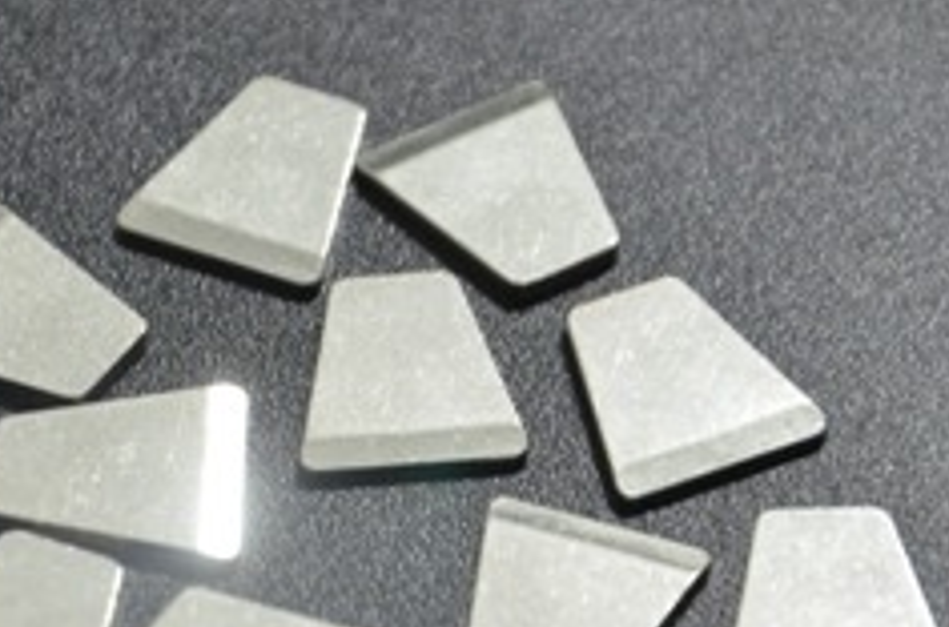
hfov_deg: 7.4
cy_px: 464
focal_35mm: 279
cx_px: 326
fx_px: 7335
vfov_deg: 4.9
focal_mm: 98
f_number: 5.6
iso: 1600
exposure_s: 1/20
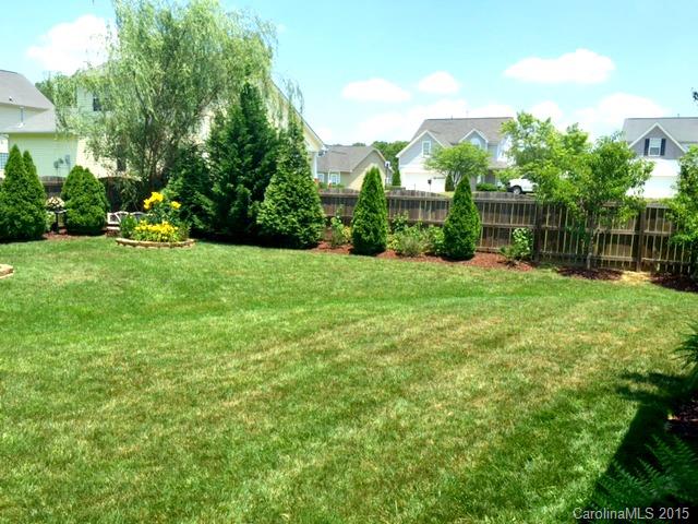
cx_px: 349
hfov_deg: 61.7
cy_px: 262
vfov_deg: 48.2
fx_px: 585
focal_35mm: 29
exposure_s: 1/1522
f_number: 2.2
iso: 32
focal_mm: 4.15
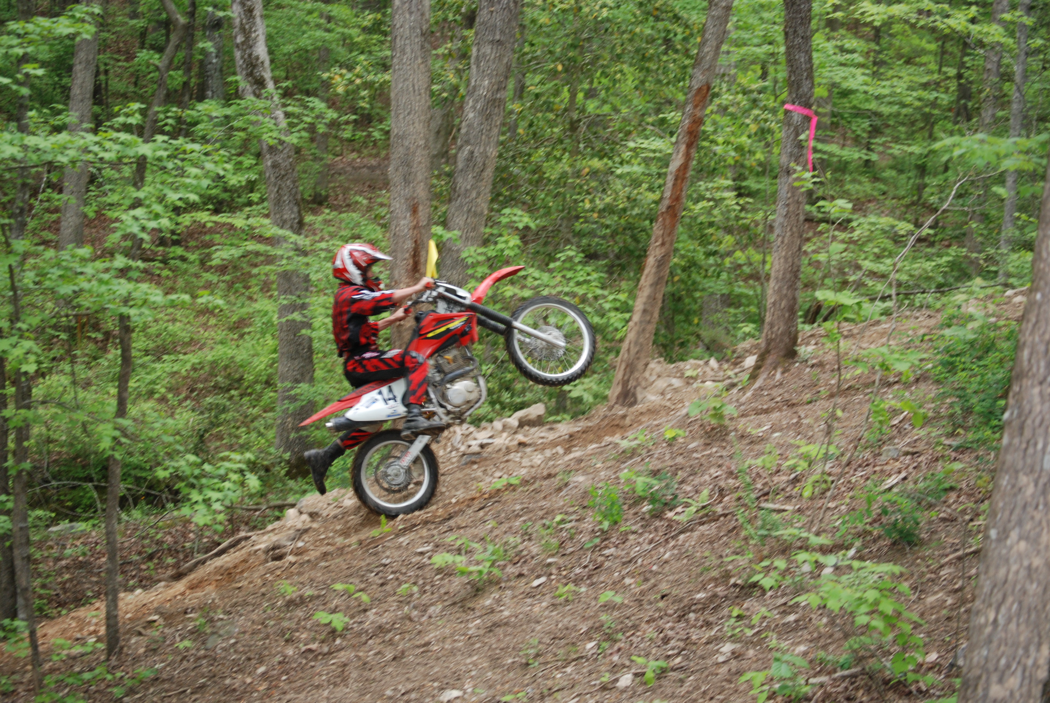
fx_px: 2409
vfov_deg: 16.6
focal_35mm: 82
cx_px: 525
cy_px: 352
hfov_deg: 24.6
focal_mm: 55
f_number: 4
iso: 360
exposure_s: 1/60
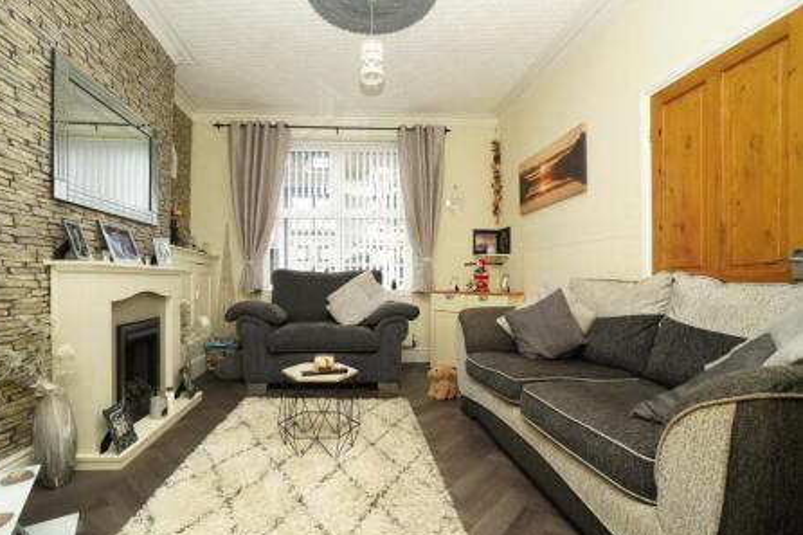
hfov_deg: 96.6
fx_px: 357
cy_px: 282
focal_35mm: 16
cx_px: 376
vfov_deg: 73.6
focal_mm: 10
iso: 4000
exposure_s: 1/60
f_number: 9
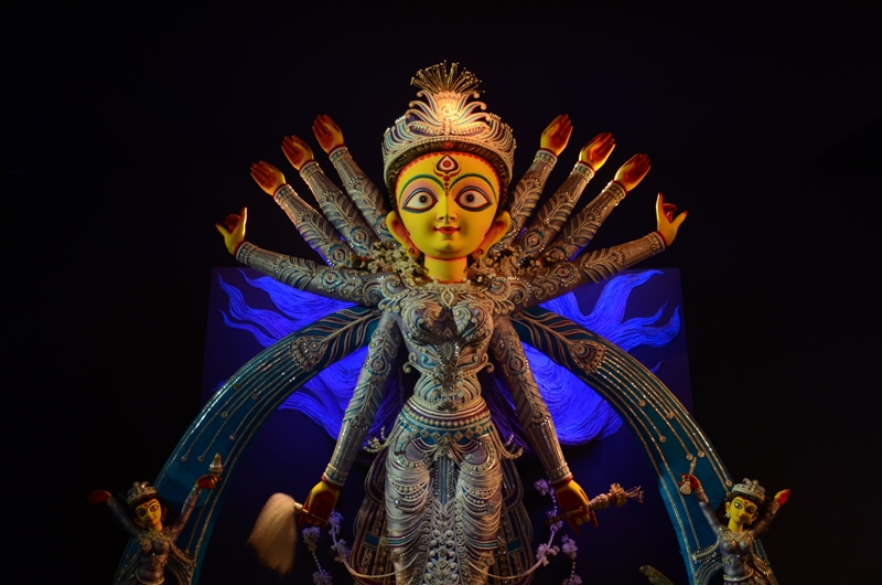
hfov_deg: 49.6
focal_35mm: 39
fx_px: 954
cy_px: 292
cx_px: 441
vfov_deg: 34.1
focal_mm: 26
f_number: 4
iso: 500
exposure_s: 1/13
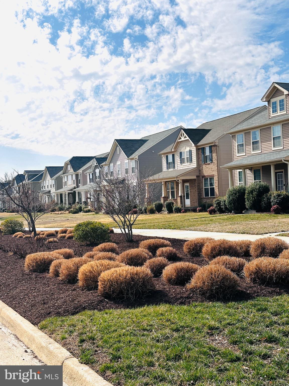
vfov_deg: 39.7
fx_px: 534
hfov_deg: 30.3
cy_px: 193
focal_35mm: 48
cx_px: 144
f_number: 1.78
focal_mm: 6.86
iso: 64
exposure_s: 1/10870
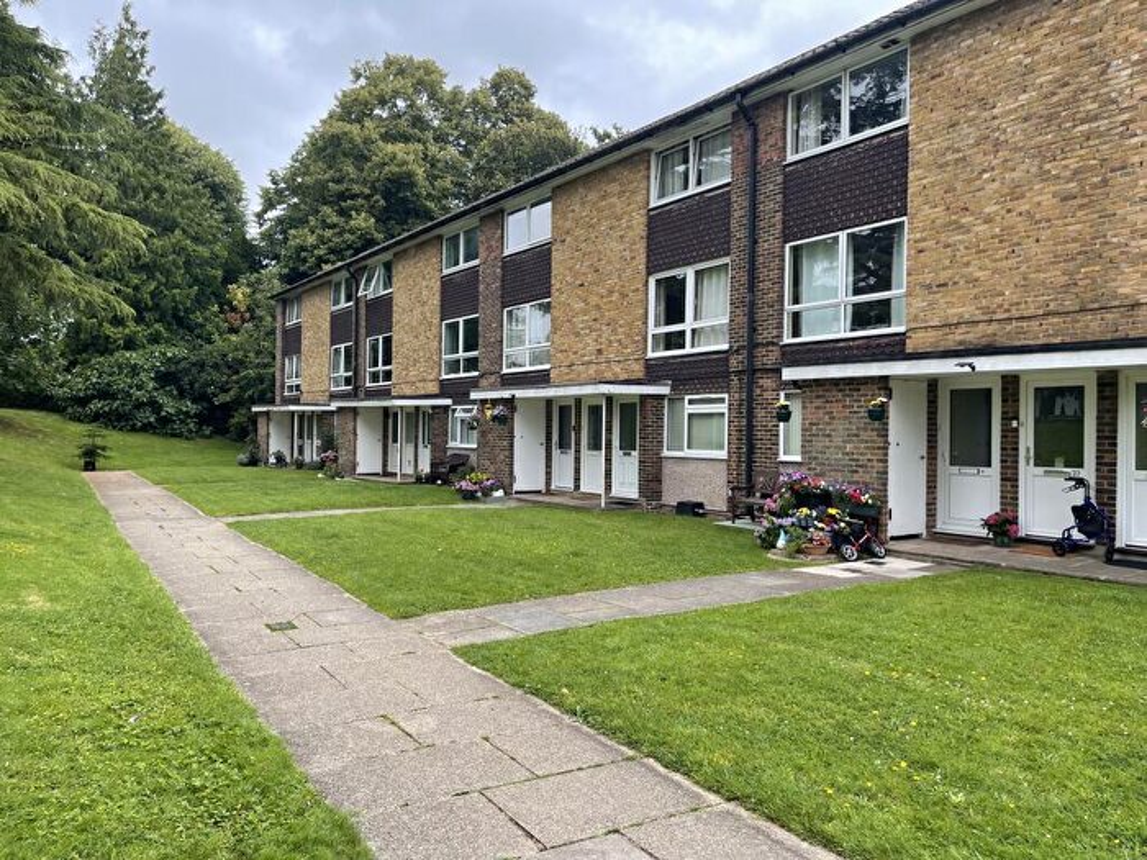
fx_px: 828
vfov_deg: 54.9
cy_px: 430
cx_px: 574
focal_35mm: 25
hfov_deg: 69.4
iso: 32
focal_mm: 5.1
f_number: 1.6
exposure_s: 1/435
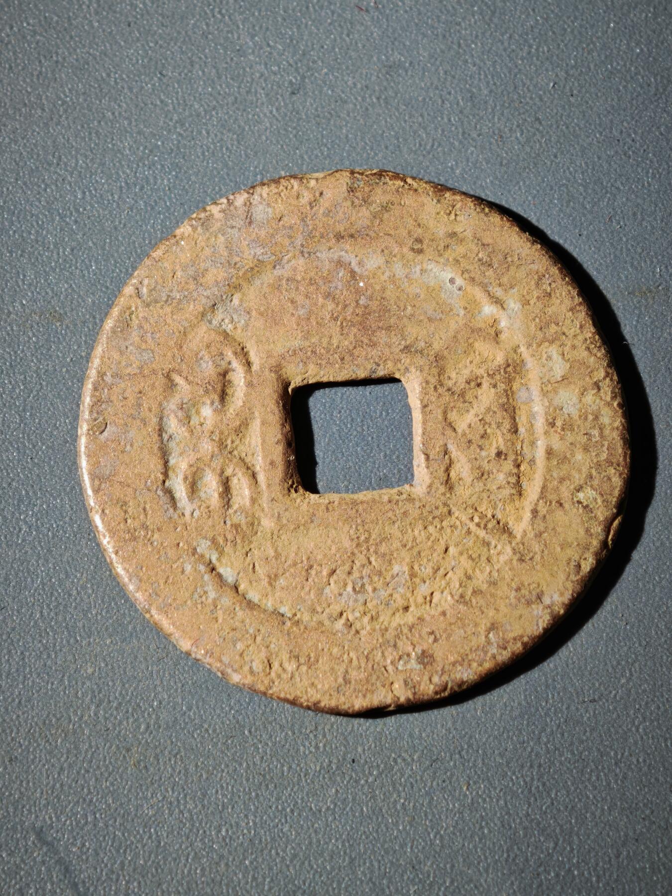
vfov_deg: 17.6
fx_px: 2899
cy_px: 448
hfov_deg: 13.2
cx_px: 336
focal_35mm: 112
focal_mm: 9
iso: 250
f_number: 2
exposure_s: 1/100
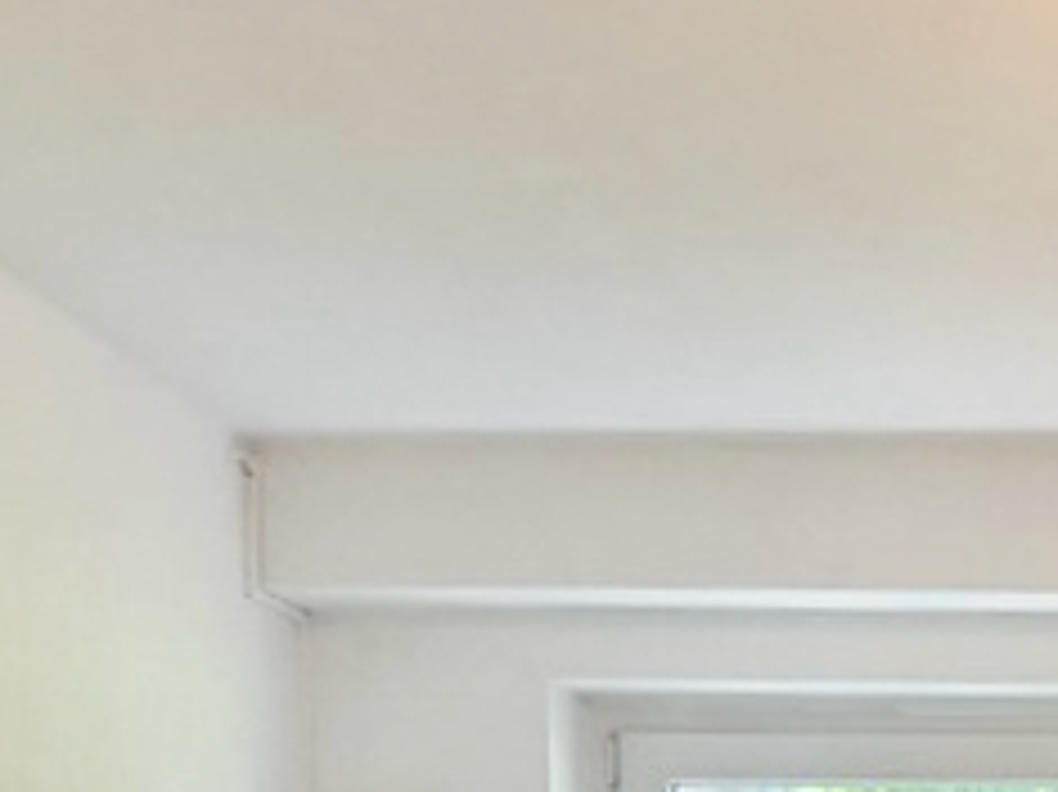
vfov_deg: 14.0
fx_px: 2841
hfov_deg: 19.3
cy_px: 1438
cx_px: 1420
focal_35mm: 93
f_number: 1.78
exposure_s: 1/50
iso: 160
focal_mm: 6.76
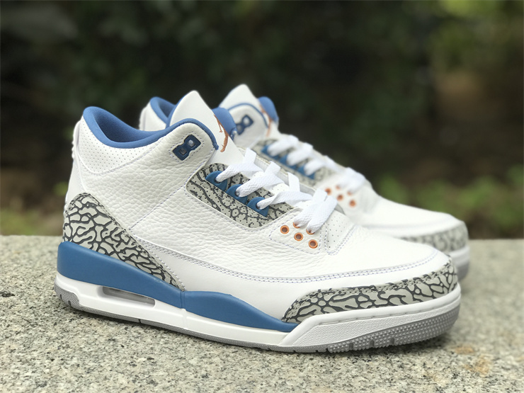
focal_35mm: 57
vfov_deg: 25.7
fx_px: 863
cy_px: 196
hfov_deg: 33.8
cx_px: 262
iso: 20
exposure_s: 1/100
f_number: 2.8
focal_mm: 6.6
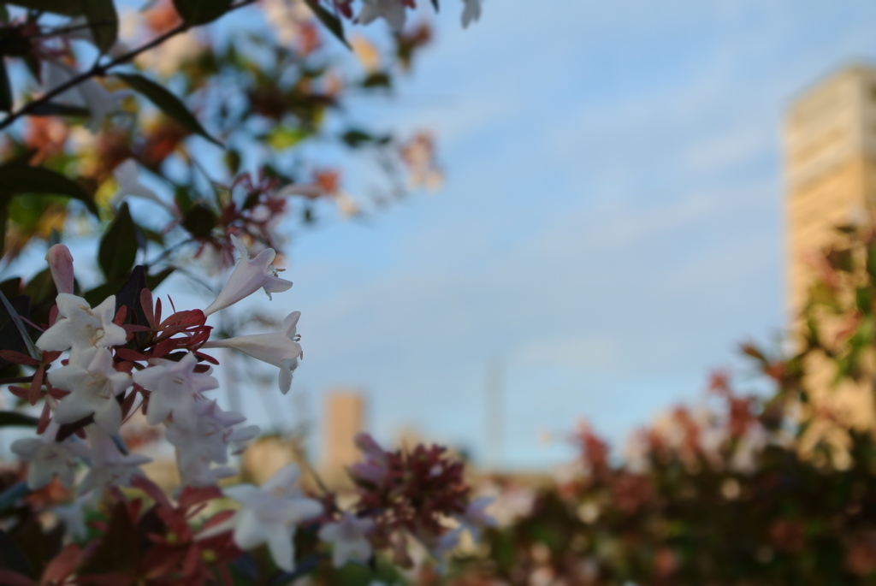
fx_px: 1534
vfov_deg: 21.6
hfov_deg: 31.9
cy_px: 293
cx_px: 438
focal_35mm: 63
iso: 100
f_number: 5
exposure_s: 1/320
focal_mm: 23.6
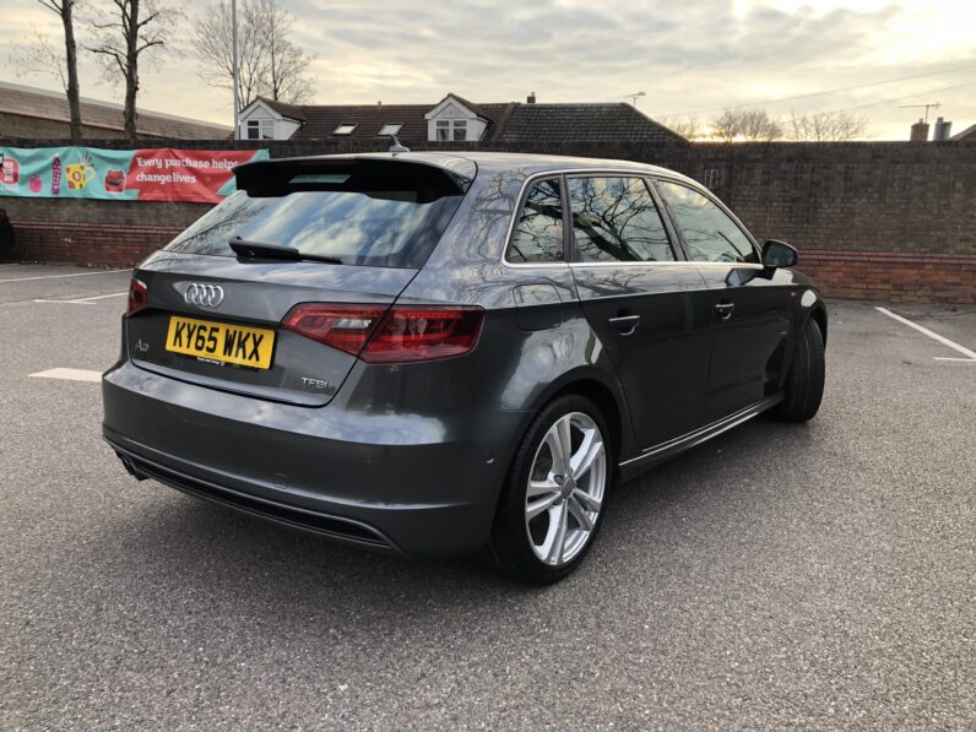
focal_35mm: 28
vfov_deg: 49.7
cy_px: 366
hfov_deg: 63.4
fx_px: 789
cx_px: 488
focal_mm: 4
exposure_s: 1/120
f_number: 1.8
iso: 25
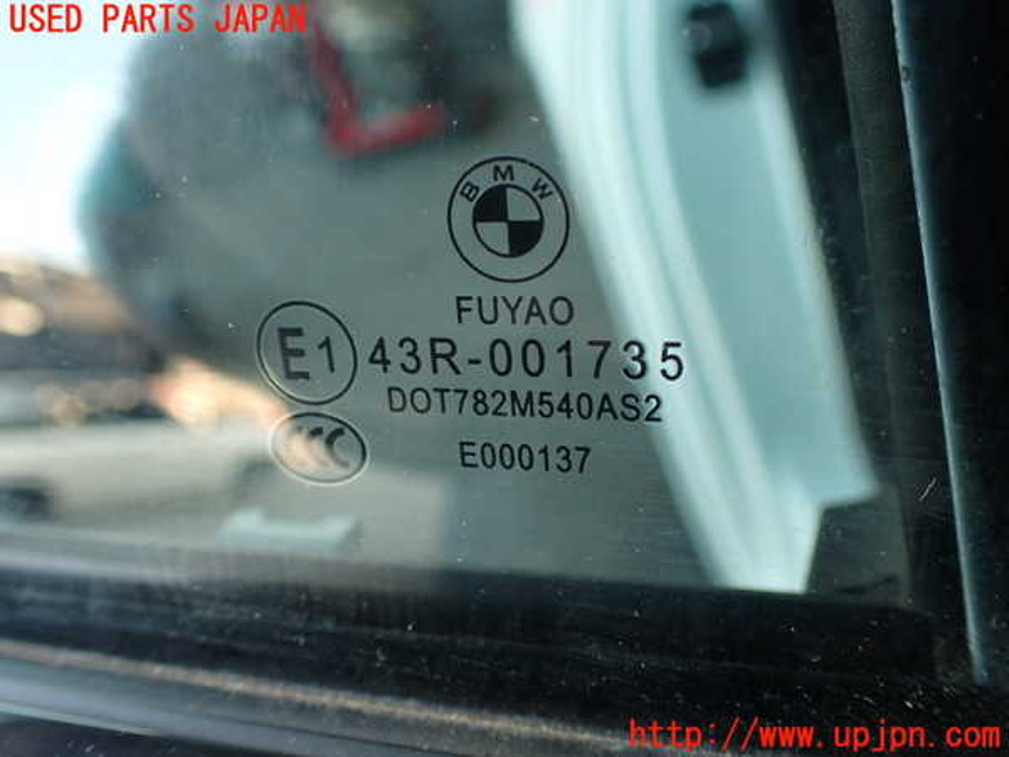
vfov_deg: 44.2
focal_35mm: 32
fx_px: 933
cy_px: 378
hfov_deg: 56.8
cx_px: 504
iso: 200
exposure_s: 1/50
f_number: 2.4
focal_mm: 5.79
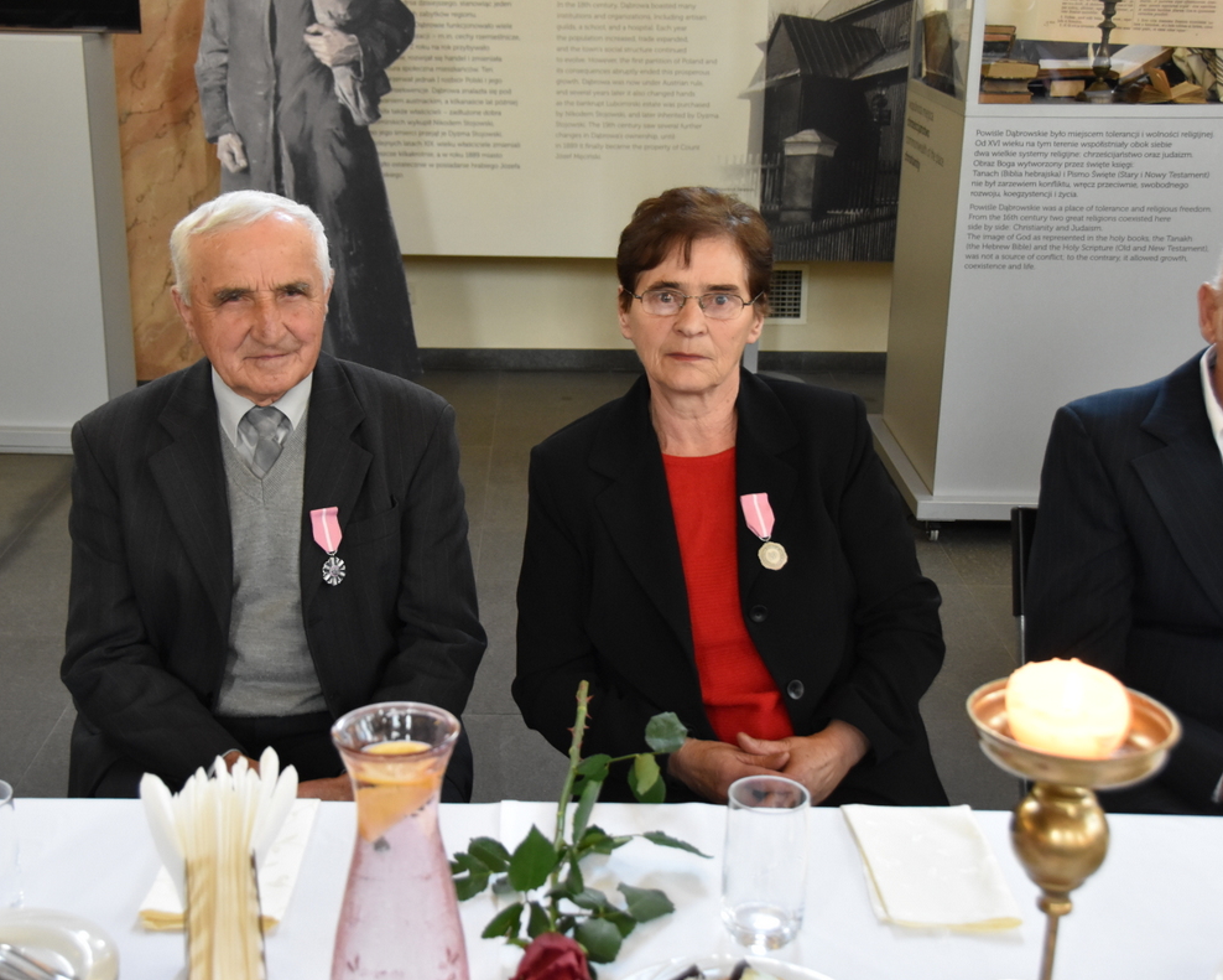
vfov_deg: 30.5
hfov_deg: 37.6
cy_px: 489
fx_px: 1795
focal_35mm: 50
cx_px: 576
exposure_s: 1/50
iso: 1800
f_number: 4
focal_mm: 29
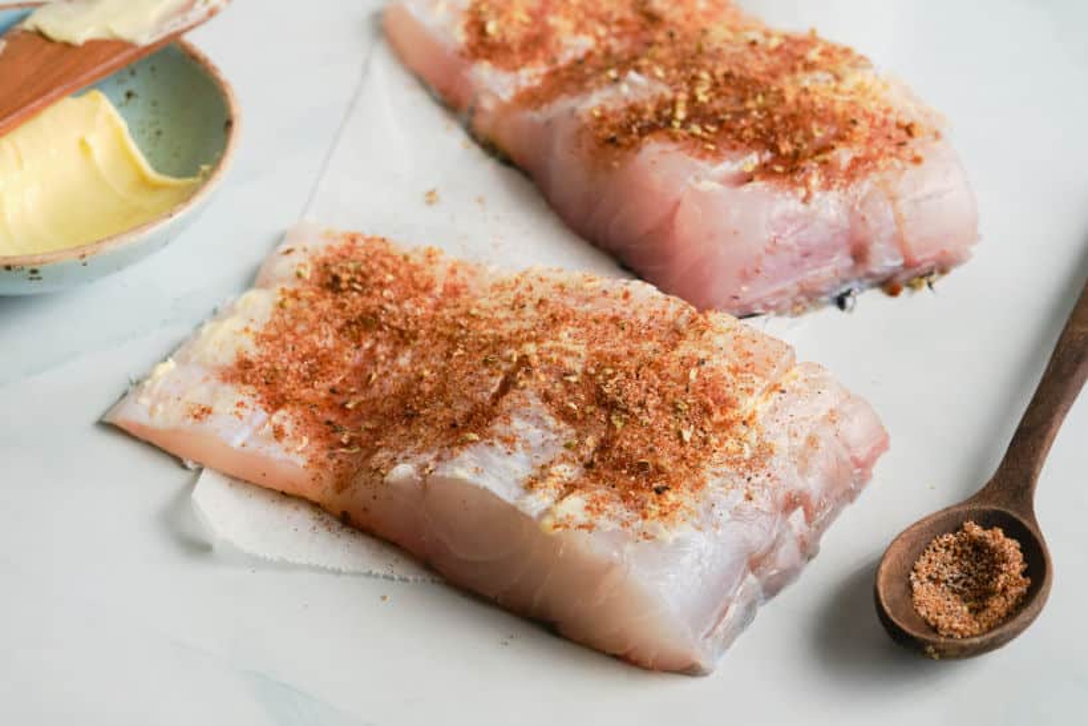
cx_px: 544
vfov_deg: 15.2
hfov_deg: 22.6
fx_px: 2720
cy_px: 363
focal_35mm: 90
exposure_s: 1/60
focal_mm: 60
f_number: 8
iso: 3200
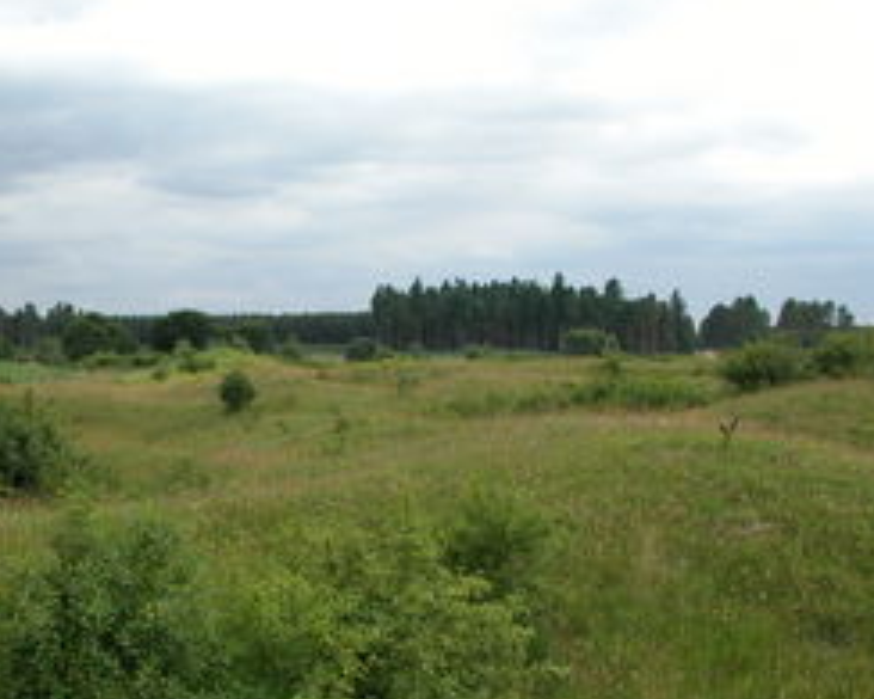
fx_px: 1448
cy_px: 434
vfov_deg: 27.0
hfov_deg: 33.4
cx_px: 312
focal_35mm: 56
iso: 100
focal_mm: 8.9
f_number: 5.6
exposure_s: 1/177
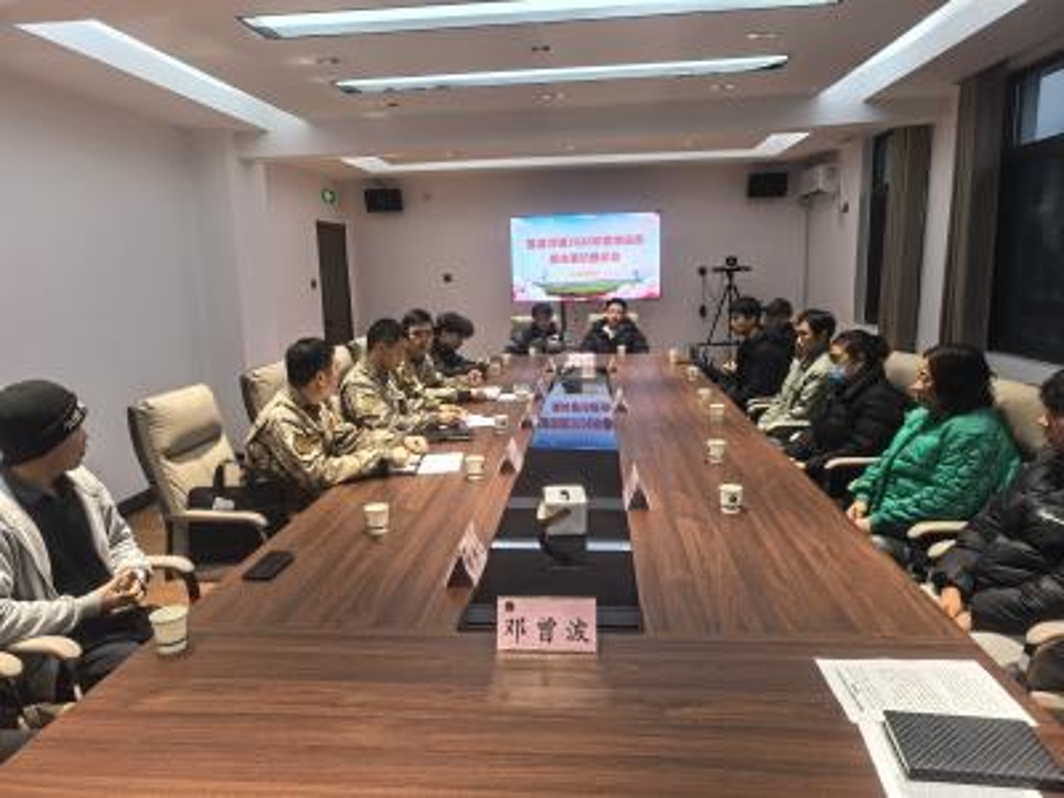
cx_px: 532
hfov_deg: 71.6
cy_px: 399
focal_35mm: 24
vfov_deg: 56.8
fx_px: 738
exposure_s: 1/50
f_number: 4
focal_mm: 8.5
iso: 250
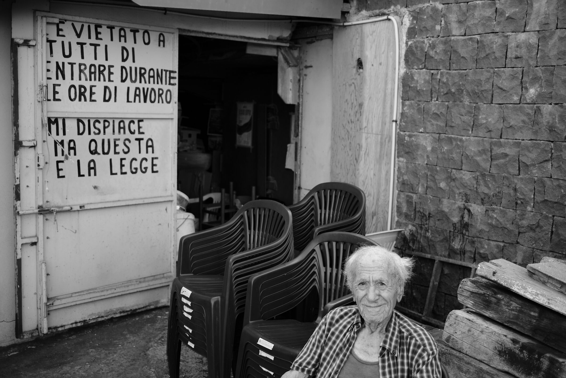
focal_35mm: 41
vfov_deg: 32.6
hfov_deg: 47.4
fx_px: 645
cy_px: 189
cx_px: 283
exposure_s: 1/480
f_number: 2.8
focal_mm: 27
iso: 500
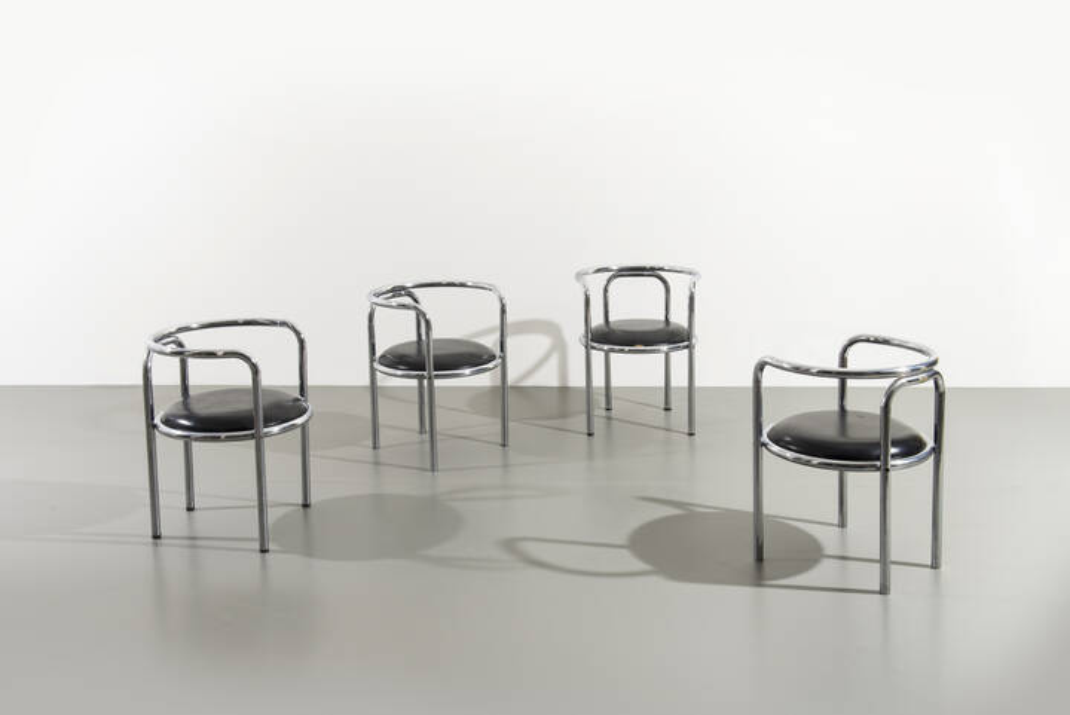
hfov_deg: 50.7
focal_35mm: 38
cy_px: 358
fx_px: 1130
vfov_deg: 35.1
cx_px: 535
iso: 100
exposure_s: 1/200
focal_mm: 38
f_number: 14
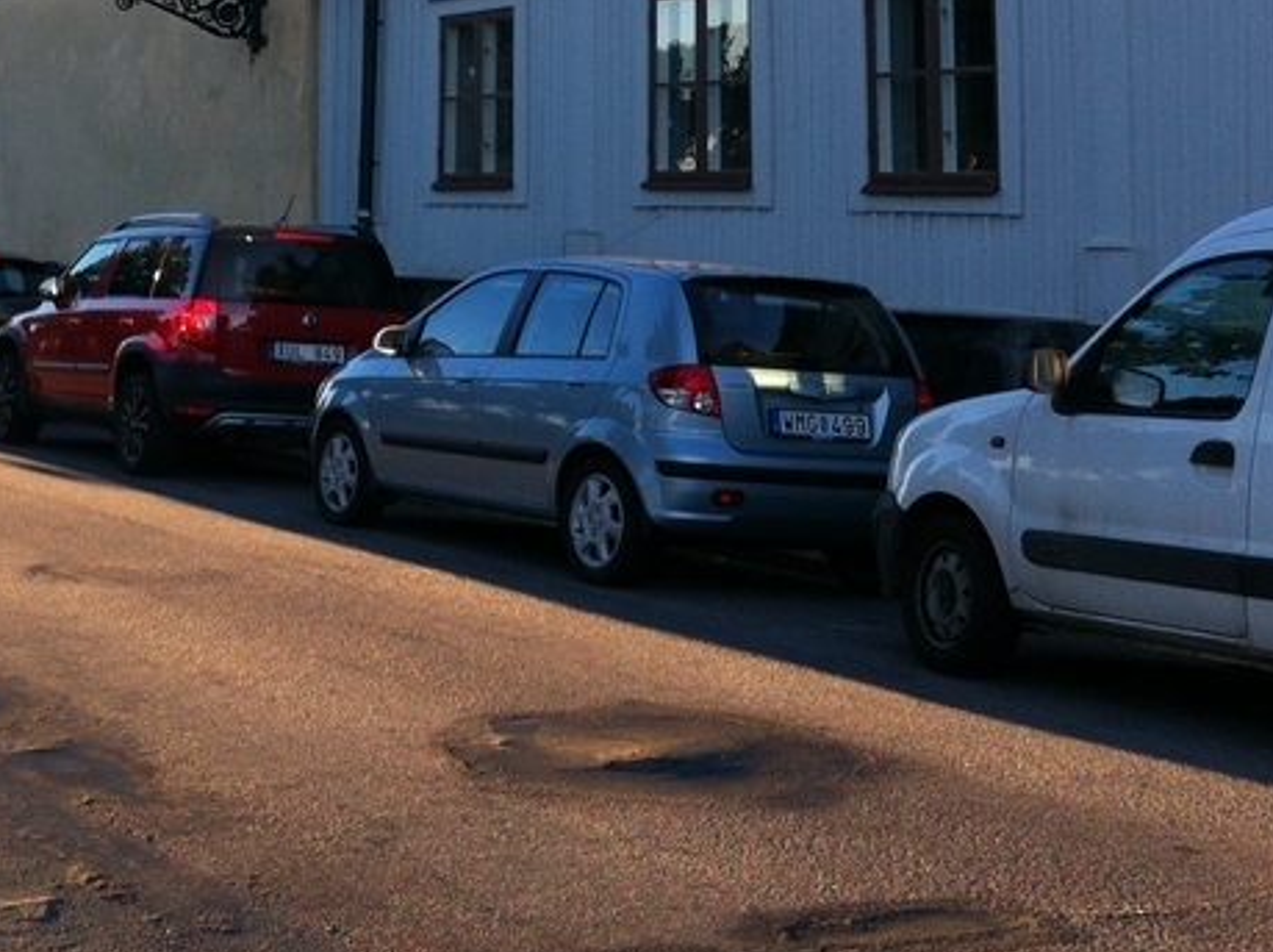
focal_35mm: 78
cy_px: 79
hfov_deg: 24.1
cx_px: 55
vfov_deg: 18.5
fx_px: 2865
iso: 80
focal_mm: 3.85
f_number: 2.8
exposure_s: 1/193
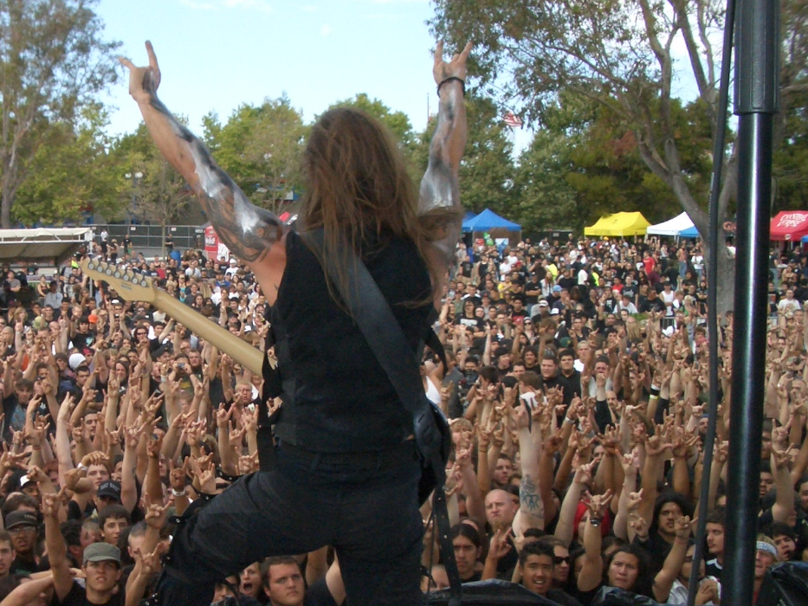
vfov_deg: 24.4
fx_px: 1401
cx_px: 122
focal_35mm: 60
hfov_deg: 31.1
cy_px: 330
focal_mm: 5.8
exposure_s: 1/500
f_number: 4.3
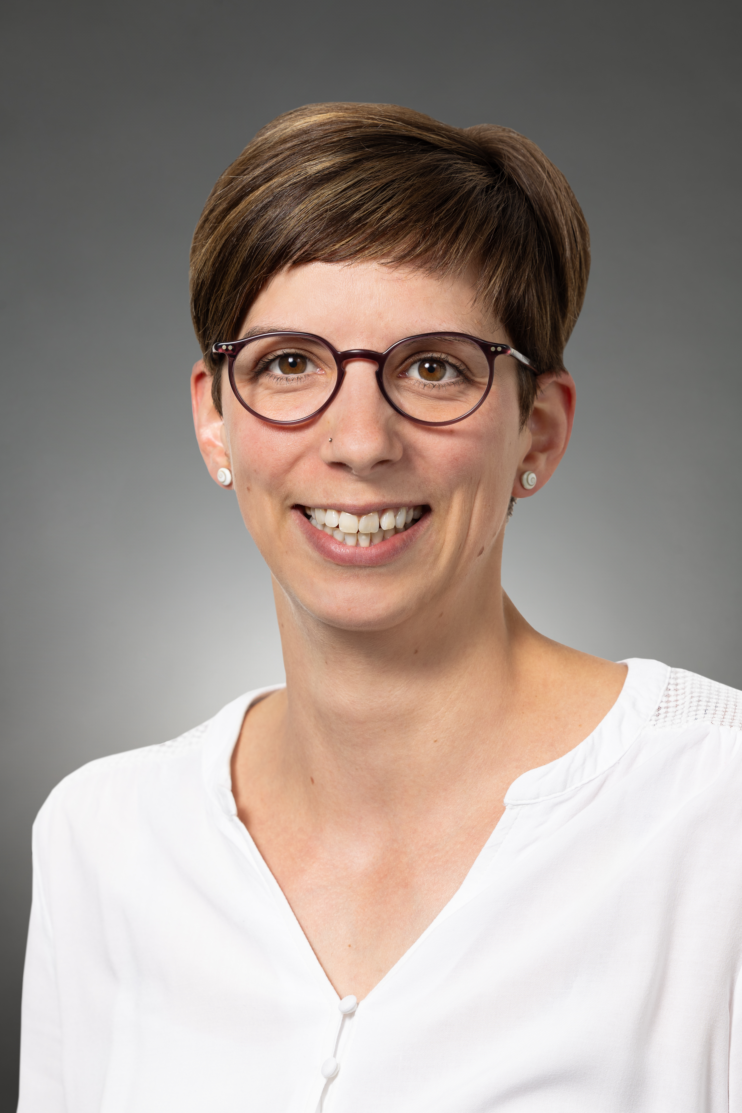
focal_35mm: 102
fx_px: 3153
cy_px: 556
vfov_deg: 20.0
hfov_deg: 13.4
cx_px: 371
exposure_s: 1/200
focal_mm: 102
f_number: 8
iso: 100
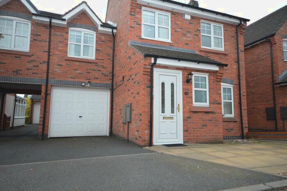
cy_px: 96
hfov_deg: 73.8
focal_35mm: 24
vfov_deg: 53.1
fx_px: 191
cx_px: 144
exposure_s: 1/100
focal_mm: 16
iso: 400
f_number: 5
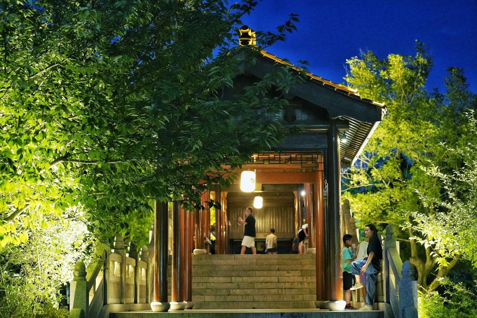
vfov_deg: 18.4
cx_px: 238
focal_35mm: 74
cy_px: 159
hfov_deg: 27.3
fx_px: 980
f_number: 2.8
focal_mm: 74
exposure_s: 1/60
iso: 12800
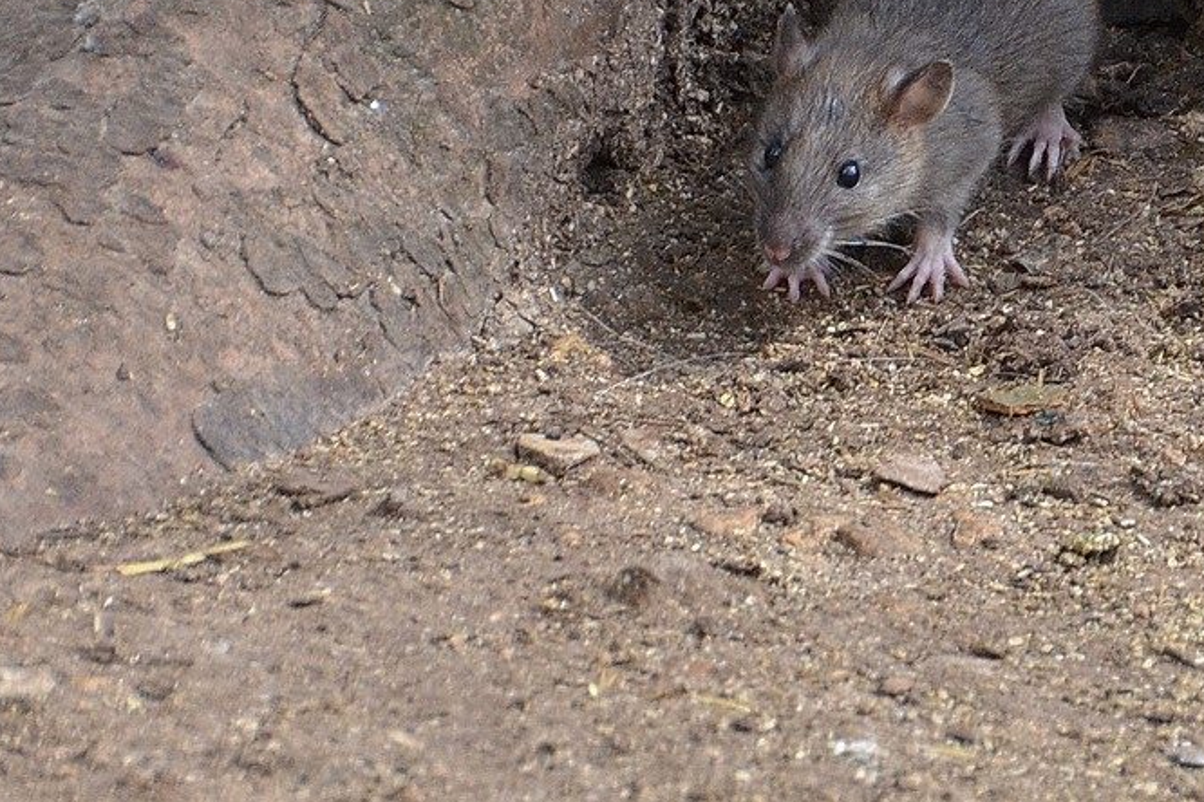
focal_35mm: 623
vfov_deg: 2.2
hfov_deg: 3.3
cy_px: 190
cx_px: 676
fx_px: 20834
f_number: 6.3
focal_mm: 270
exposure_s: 1/640
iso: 800
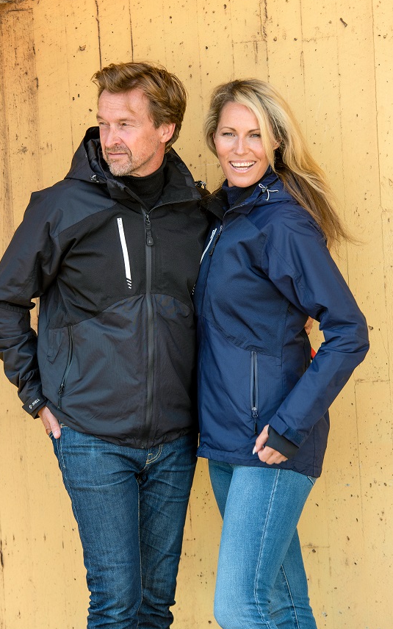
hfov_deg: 7.3
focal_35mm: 179
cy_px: 290
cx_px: 190
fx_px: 3067
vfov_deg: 11.7
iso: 160
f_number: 5.6
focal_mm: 140
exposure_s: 1/250
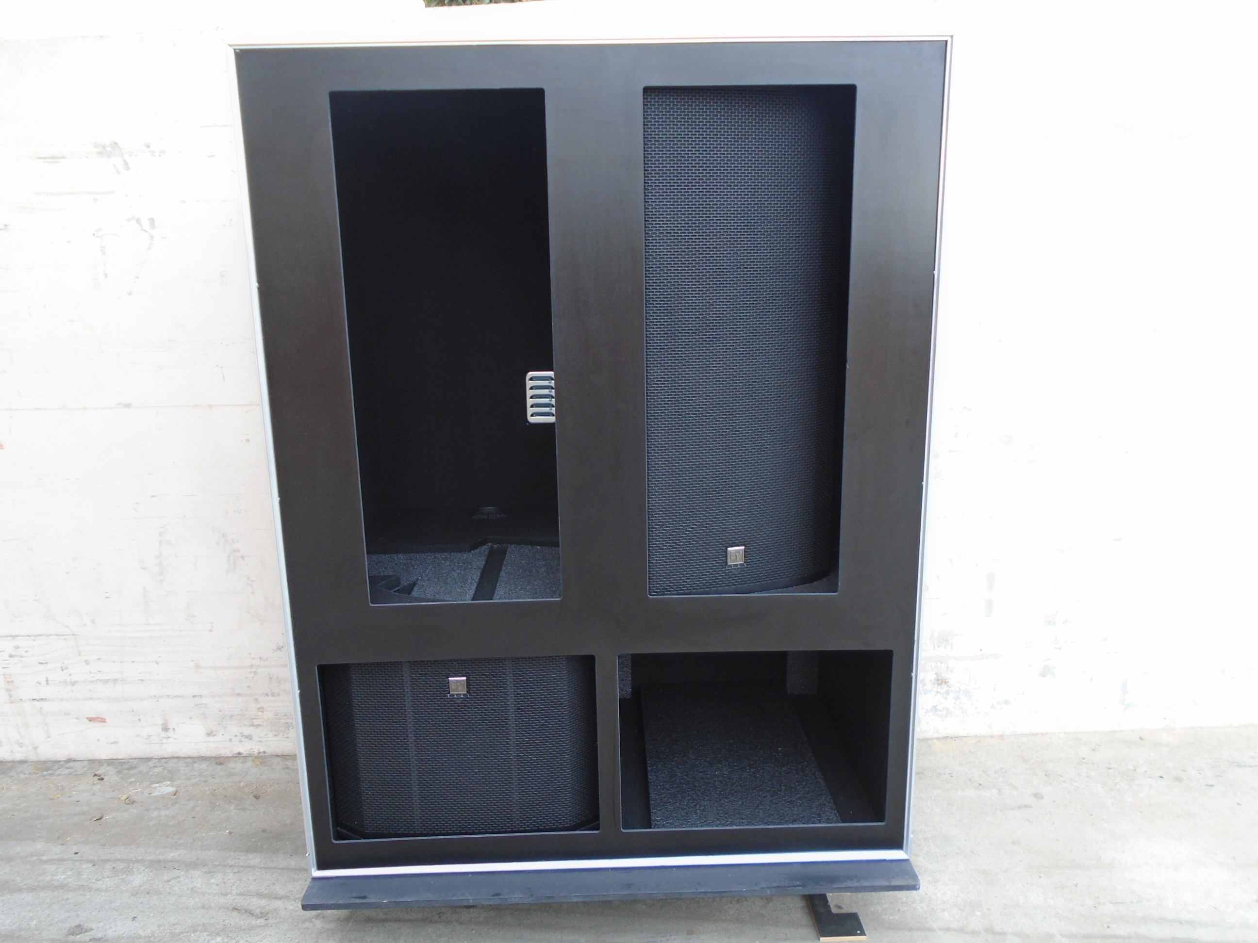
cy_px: 472
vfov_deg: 53.1
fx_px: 945
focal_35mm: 26
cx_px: 629
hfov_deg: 67.3
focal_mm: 4.6
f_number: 3.2
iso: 100
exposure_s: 1/60
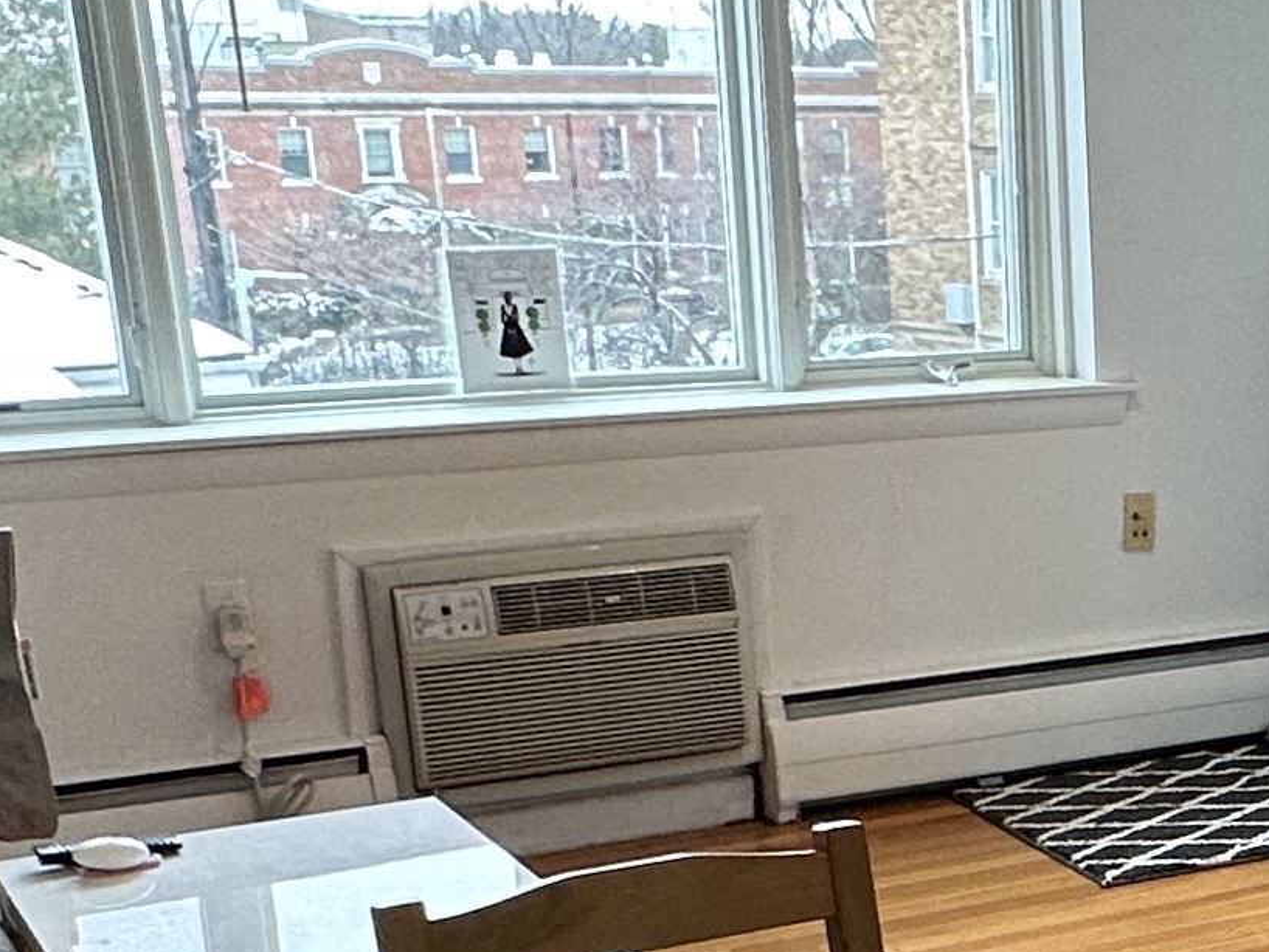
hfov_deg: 26.2
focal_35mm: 69
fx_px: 2530
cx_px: 1362
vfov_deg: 20.6
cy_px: 961
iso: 160
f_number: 2.2
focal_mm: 2.22
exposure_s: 1/120
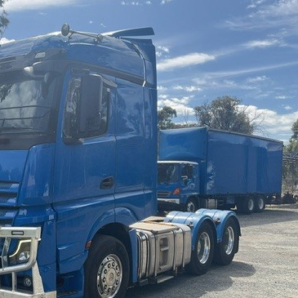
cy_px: 181
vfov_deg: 37.4
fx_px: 438
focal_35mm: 45
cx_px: 61
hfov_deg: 36.3
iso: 16
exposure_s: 1/1279
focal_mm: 3
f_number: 1.8
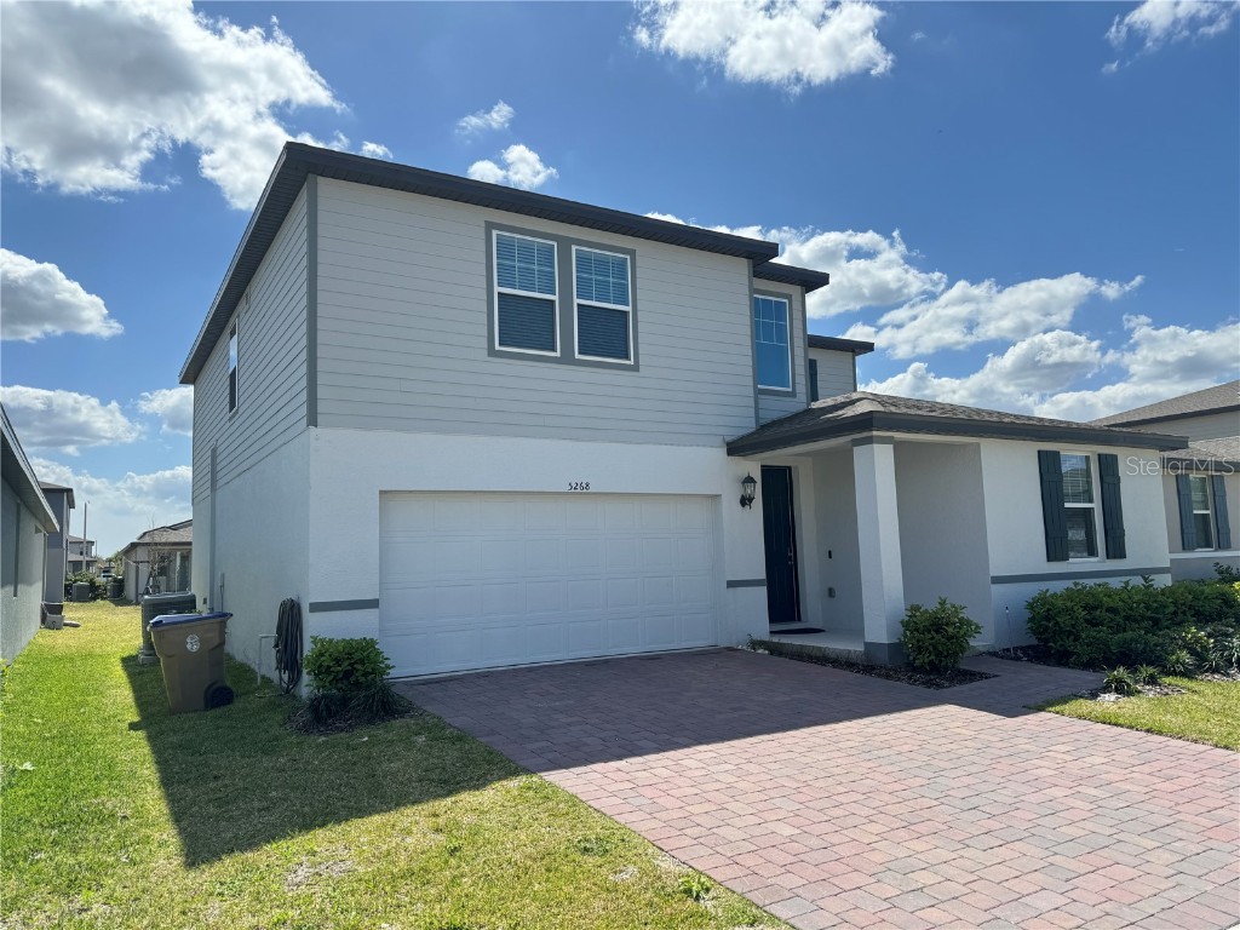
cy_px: 465
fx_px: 860
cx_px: 620
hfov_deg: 71.6
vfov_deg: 56.8
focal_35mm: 24
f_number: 1.78
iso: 80
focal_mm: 6.86
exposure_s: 1/3413
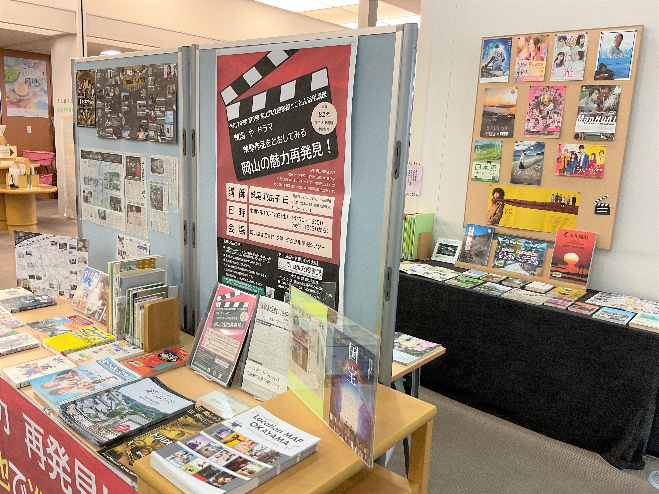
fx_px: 552
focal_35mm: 29
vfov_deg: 48.2
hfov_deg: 61.7
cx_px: 330
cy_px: 247
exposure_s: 1/60
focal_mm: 3
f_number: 1.8
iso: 100
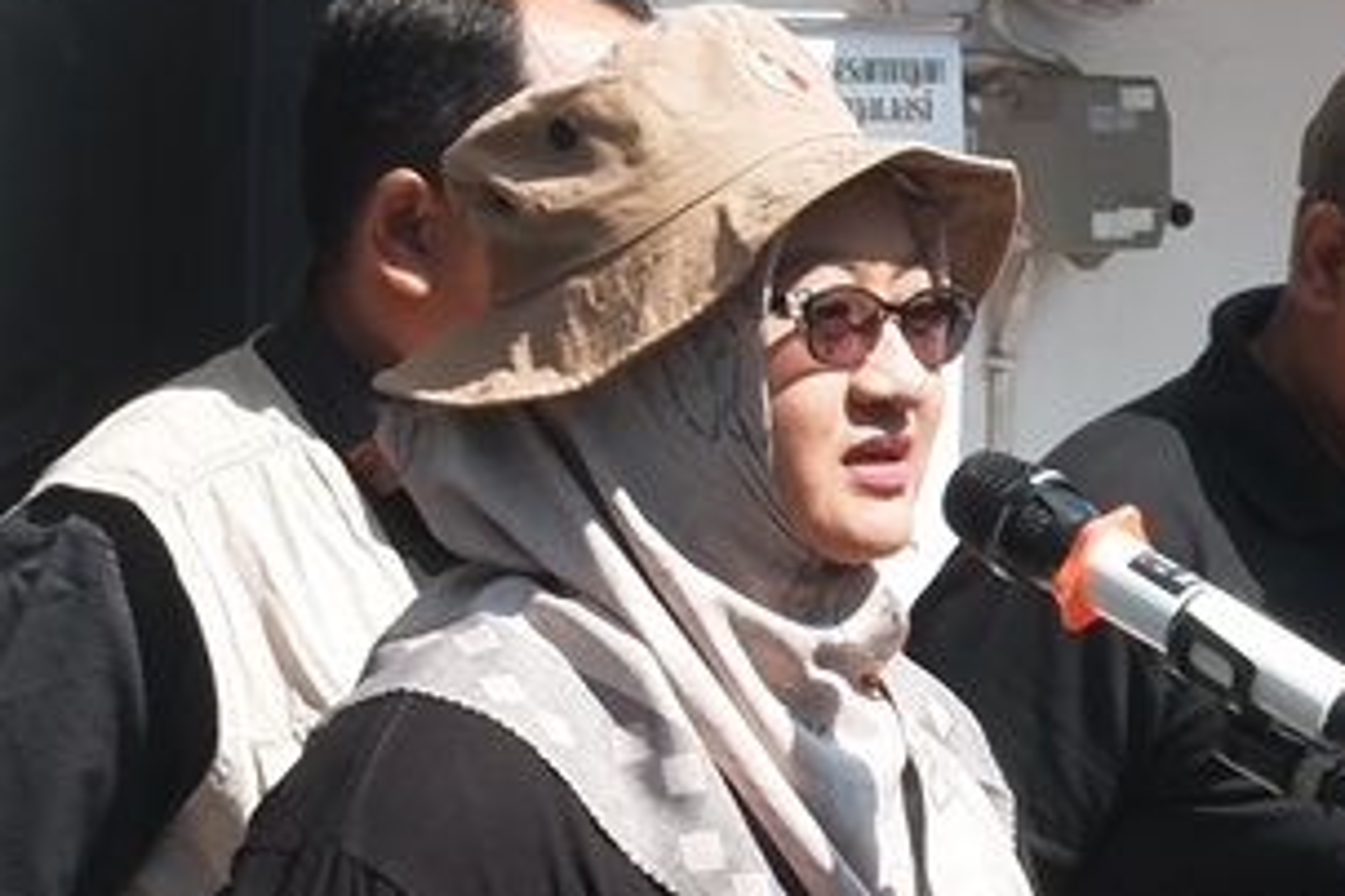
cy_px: 111
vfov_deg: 4.4
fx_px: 11768
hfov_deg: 6.5
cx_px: 1070
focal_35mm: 315
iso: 200
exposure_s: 1/160
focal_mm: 35
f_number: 11
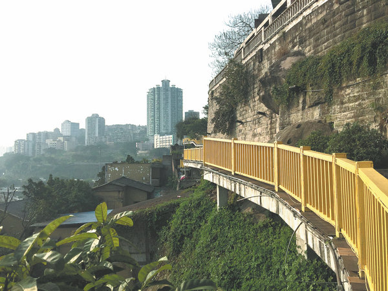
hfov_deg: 61.7
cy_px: 146
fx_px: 325
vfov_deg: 48.2
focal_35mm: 29
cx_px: 194
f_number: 2.2
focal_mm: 4.15
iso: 32
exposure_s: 1/3300
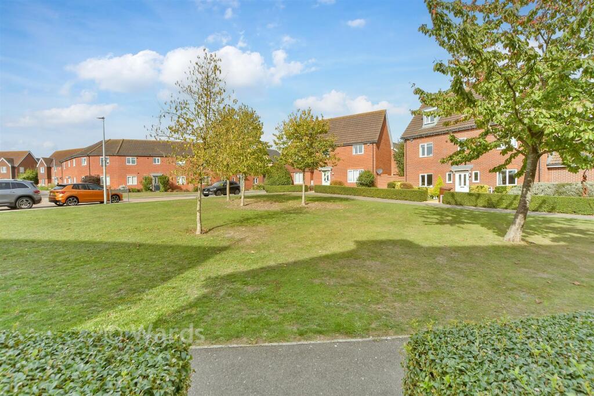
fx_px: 248
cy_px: 198
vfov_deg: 77.3
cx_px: 297
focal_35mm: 15
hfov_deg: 100.4
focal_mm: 10
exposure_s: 1/320
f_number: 9
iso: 500
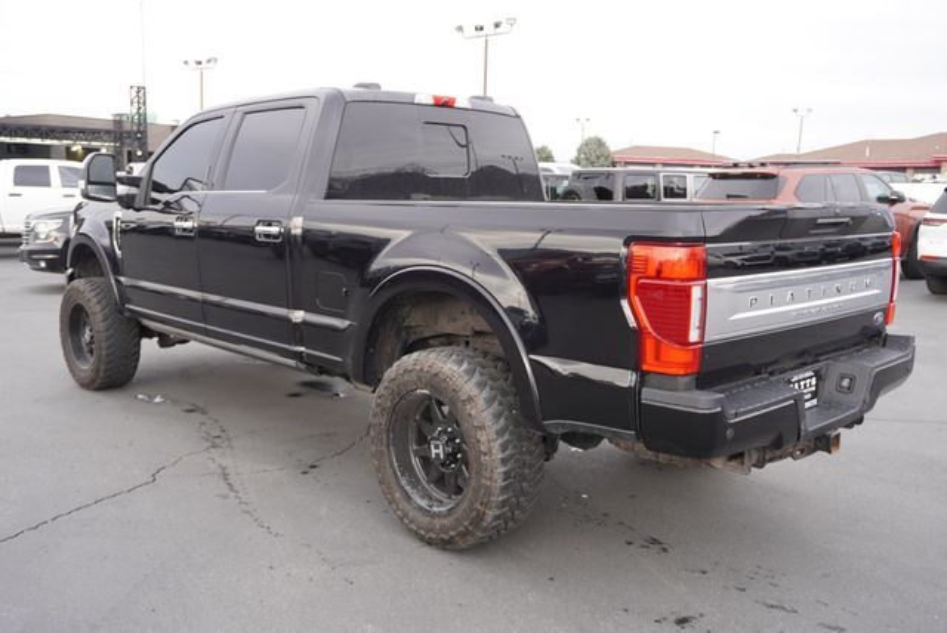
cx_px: 474
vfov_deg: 41.8
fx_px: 829
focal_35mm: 32
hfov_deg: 59.4
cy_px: 316
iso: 100
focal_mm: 21
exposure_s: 1/80
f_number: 4.5
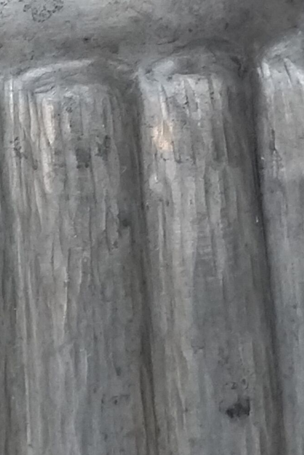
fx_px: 1431
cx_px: -17
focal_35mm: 113
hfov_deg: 12.0
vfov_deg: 18.1
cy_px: 158
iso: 206
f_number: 1.79
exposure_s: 1/33
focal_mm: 4.74
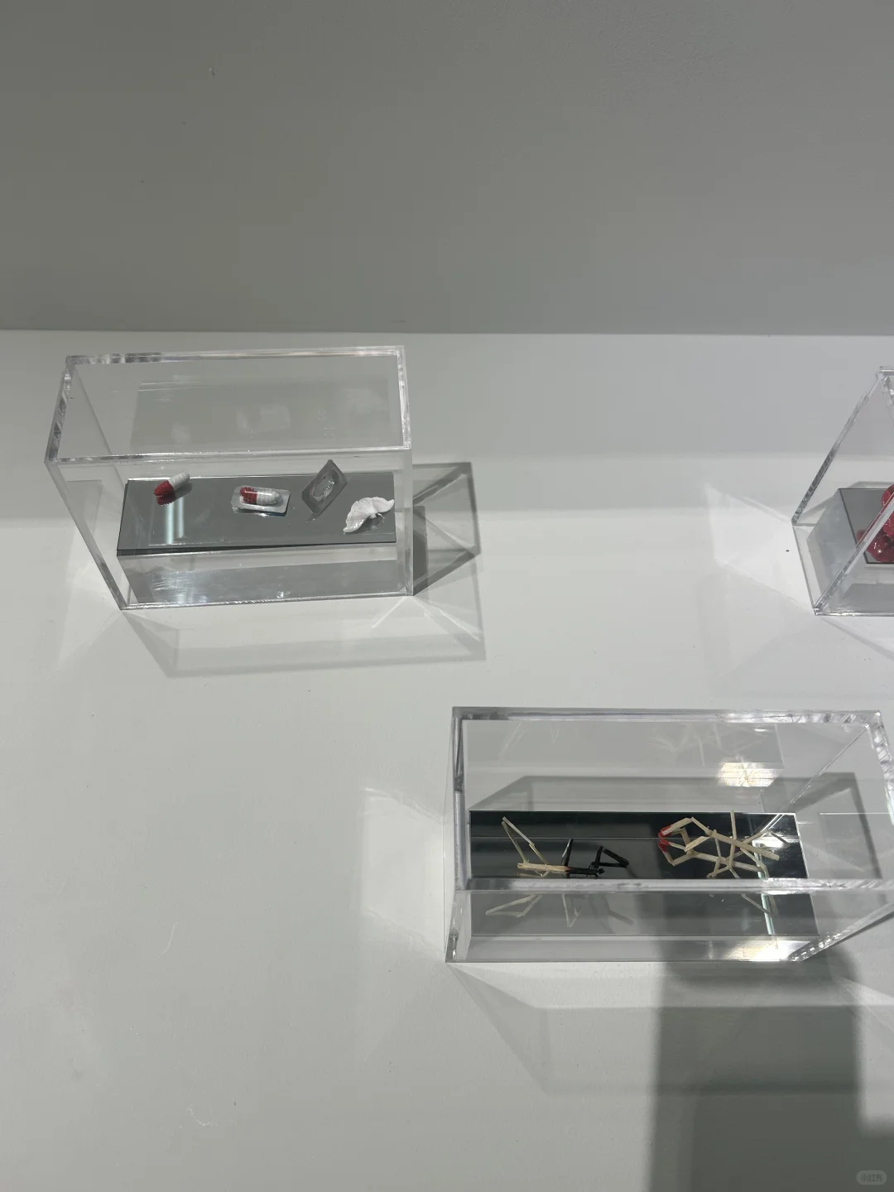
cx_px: 447
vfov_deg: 67.3
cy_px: 596
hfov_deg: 53.1
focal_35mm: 26
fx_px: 895
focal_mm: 5.7
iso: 40
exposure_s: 1/274
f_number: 1.5
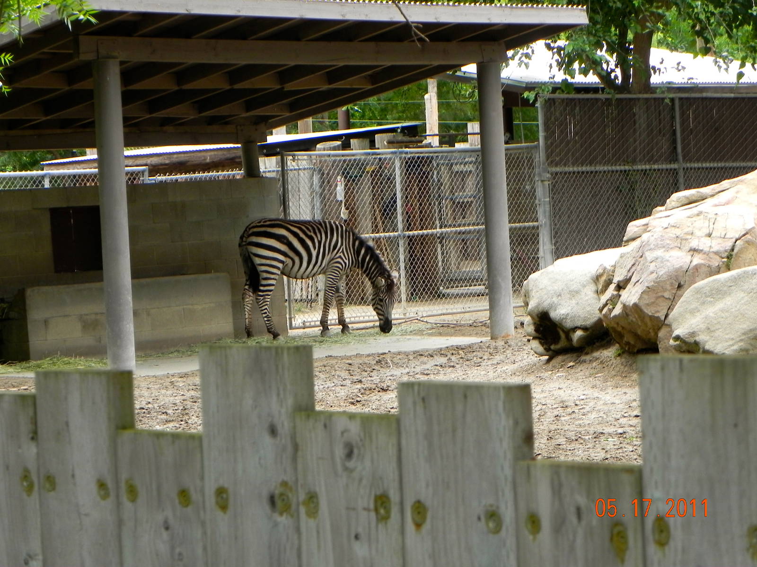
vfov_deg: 12.7
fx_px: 2559
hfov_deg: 16.8
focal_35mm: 117
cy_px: 284
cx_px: 378
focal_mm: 20.8
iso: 160
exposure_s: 1/104
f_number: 4
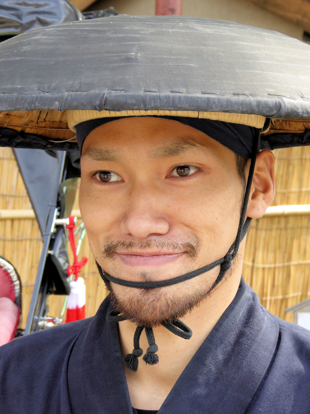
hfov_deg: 16.4
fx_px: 1075
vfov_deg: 21.8
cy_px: 207
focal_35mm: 90
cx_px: 155
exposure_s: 1/60
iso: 160
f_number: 4.9
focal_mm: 16.1
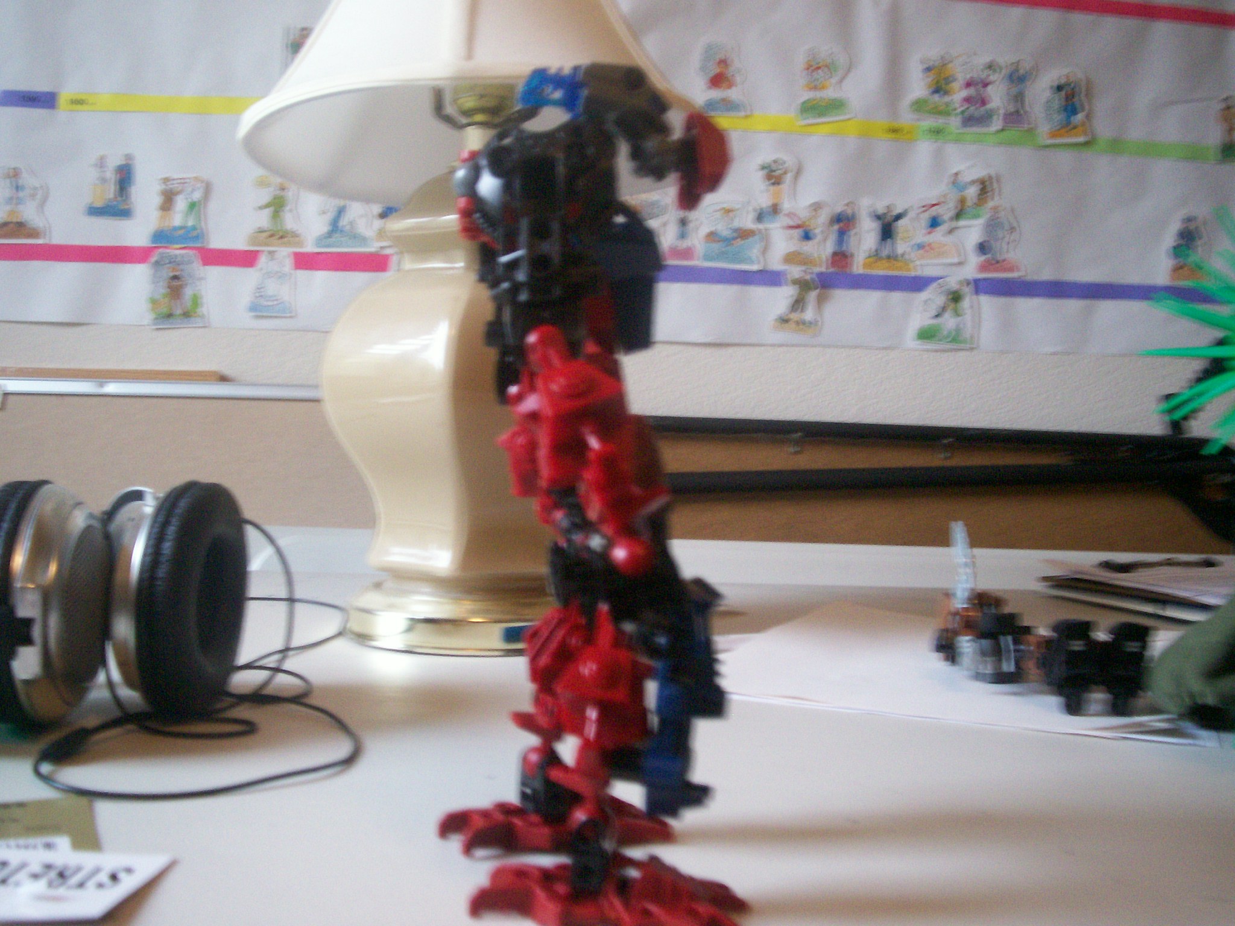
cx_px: 618
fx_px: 1284
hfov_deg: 51.4
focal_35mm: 36
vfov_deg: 39.7
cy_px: 463
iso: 200
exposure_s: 1/8.46
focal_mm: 5.9
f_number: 4.5
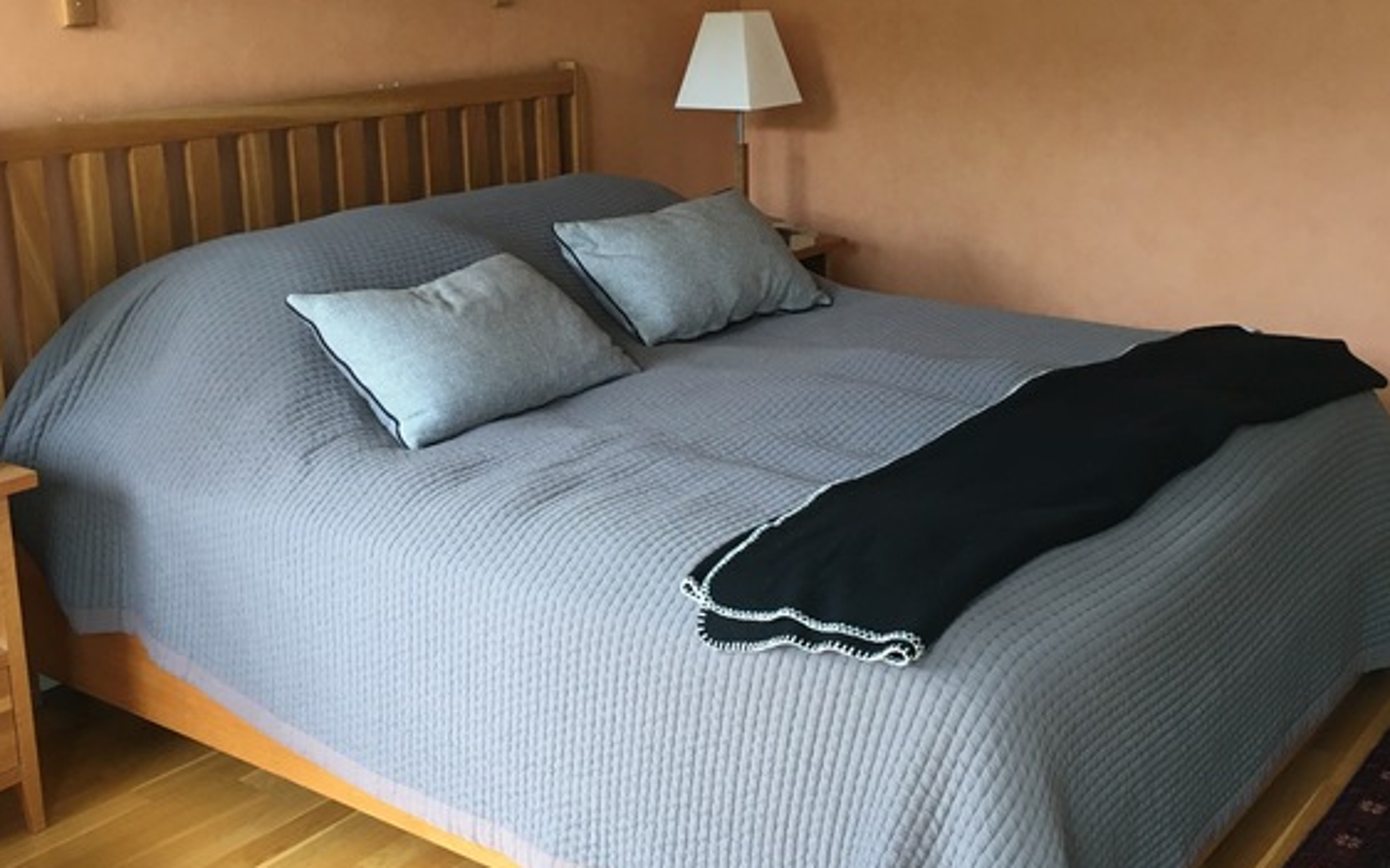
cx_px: 683
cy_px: 339
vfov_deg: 30.4
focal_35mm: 42
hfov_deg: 47.2
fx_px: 1591
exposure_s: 1/33
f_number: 2.2
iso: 100
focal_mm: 4.15
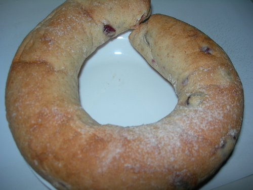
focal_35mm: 38
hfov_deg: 49.0
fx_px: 278
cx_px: 126
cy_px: 95
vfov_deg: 37.7
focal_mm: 7.8
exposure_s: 1/60.1
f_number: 2.8
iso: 50
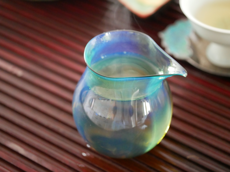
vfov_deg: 16.4
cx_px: 115
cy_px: 86
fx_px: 598
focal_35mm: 90
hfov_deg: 21.8
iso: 3200
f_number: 2.8
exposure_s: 1/50
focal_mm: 45
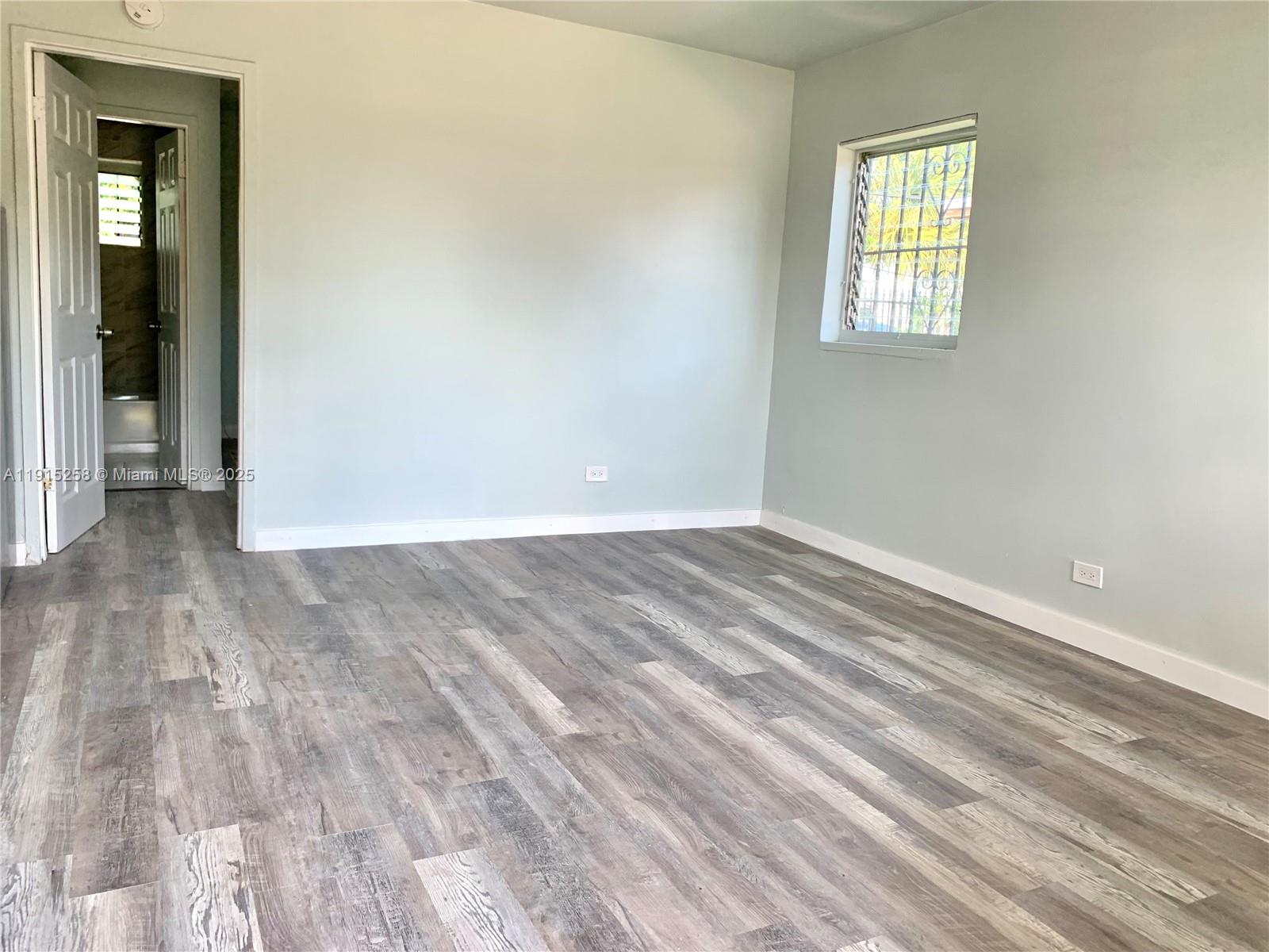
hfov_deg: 67.3
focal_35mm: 26
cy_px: 476
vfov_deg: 53.1
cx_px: 634
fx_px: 953
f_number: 1.8
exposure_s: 1/122
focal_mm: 4.25
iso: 40
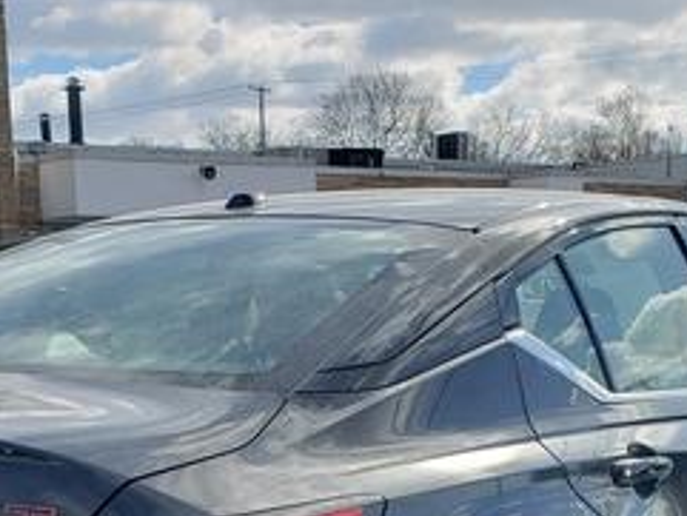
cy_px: 656
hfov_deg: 27.8
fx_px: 1370
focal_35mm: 69
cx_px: 180
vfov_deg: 19.8
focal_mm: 4.3
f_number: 2.4
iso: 50
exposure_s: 1/1341
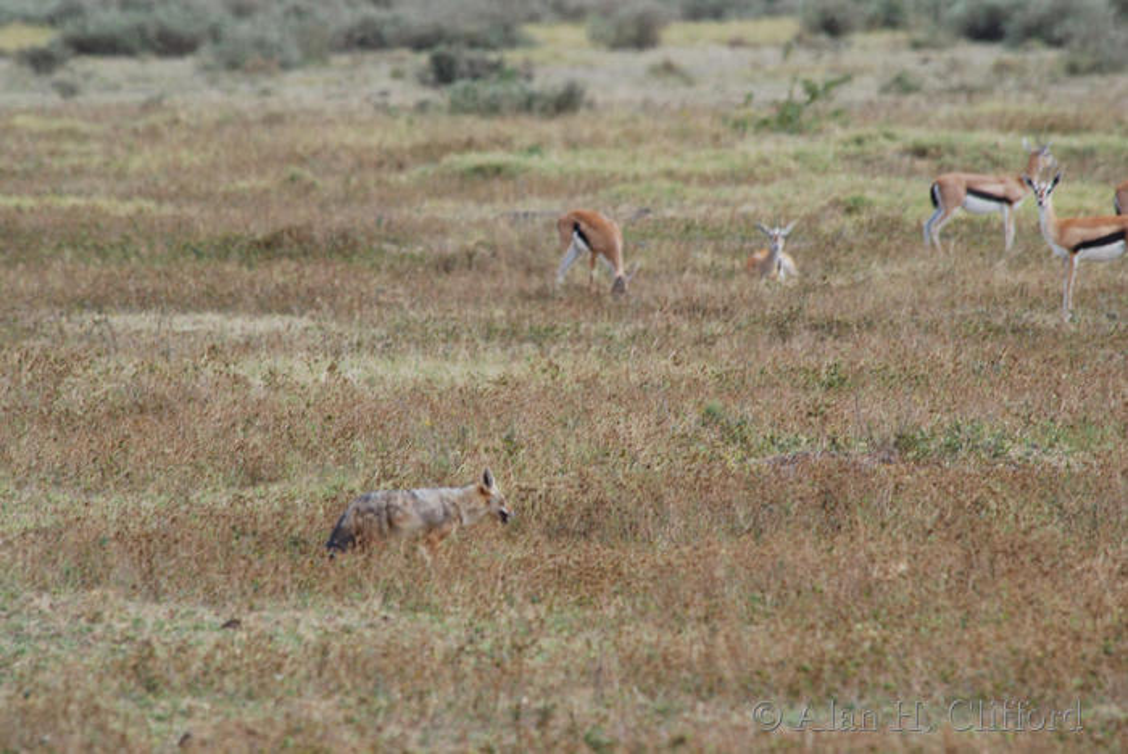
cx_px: 564
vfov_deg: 2.3
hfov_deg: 3.4
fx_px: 18815
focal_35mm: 600
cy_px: 377
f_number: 8
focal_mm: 400
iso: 100
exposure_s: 1/160
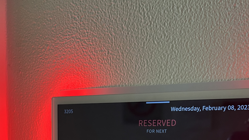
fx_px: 310
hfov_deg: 43.7
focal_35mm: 47
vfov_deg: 22.8
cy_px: 180
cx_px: 132
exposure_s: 1/45
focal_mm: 5.1
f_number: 1.6
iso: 400
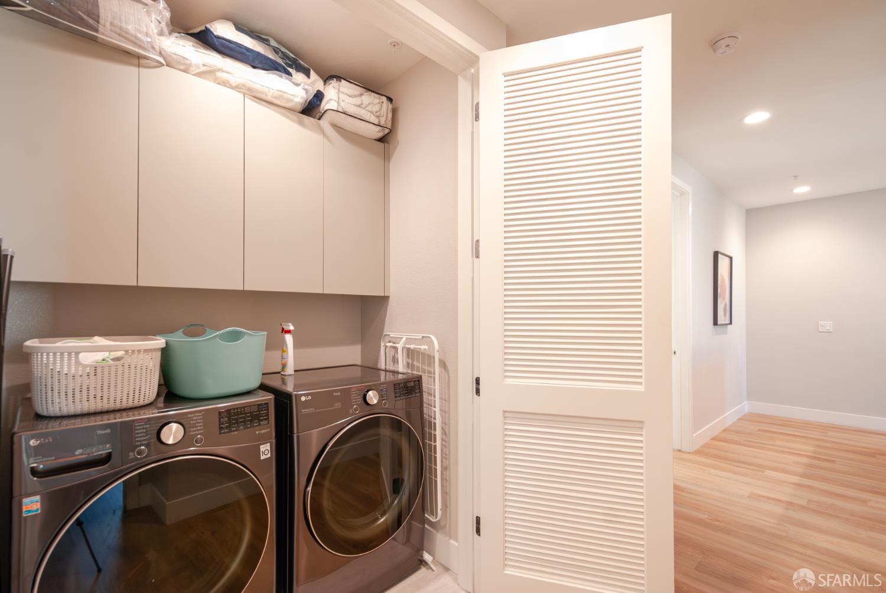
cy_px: 296
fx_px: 370
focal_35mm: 15
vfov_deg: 77.5
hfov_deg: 100.3
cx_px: 443
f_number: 5.6
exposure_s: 1/10
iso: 400
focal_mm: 10
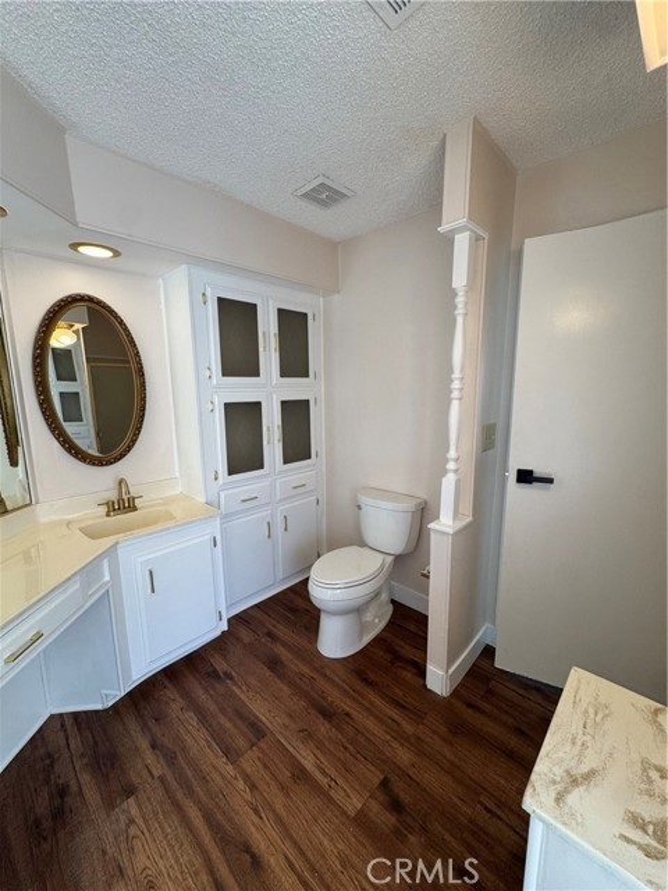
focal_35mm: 14
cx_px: 334
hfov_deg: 85.7
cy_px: 446
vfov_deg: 102.1
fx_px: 360
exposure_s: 1/120
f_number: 2.2
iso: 160
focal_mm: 2.22
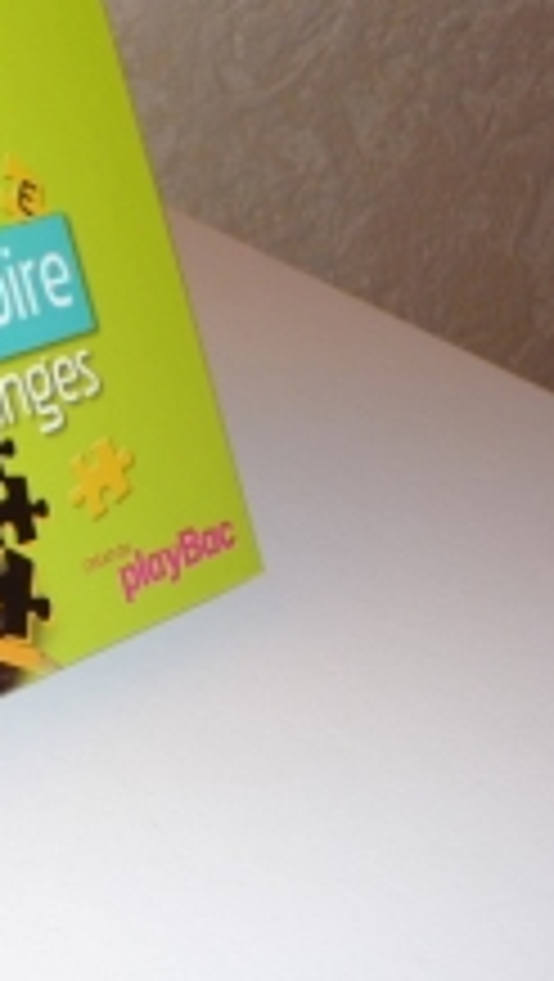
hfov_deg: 14.1
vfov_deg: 27.7
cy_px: 351
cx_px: -450
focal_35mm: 76
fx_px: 1980
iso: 100
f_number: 3.6
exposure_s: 1/30
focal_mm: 5.6
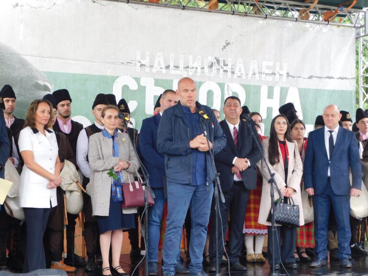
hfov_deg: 29.4
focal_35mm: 66
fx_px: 702
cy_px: 138
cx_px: 184
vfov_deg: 22.3
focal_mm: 11.7
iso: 200
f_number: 4.2
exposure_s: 1/30
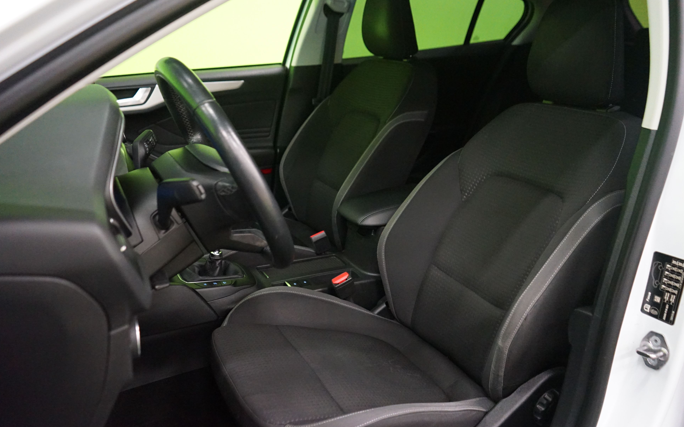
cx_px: 346
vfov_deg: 43.2
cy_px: 214
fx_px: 541
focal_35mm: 29
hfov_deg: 64.6
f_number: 3.5
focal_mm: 28
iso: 6400
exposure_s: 1/40
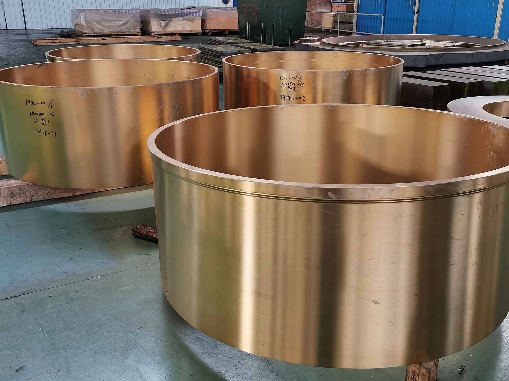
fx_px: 500
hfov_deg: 54.0
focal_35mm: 34
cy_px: 190
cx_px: 254
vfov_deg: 41.8
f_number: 1.8
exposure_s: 1/100
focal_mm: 5.58
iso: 200
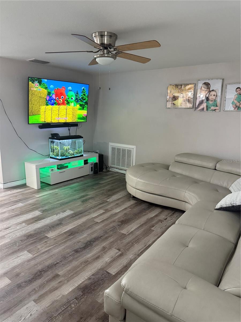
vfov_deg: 71.6
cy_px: 161
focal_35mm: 24
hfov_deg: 56.8
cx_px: 120
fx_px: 223
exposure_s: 1/60
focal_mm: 6.76
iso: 500
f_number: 1.78
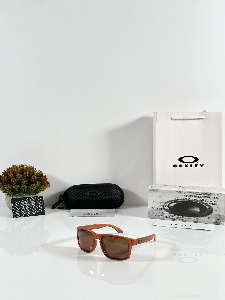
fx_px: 416
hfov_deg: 30.3
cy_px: 150
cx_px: 112
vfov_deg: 39.7
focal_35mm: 48
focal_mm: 6.86
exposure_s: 1/100
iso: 80
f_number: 1.78
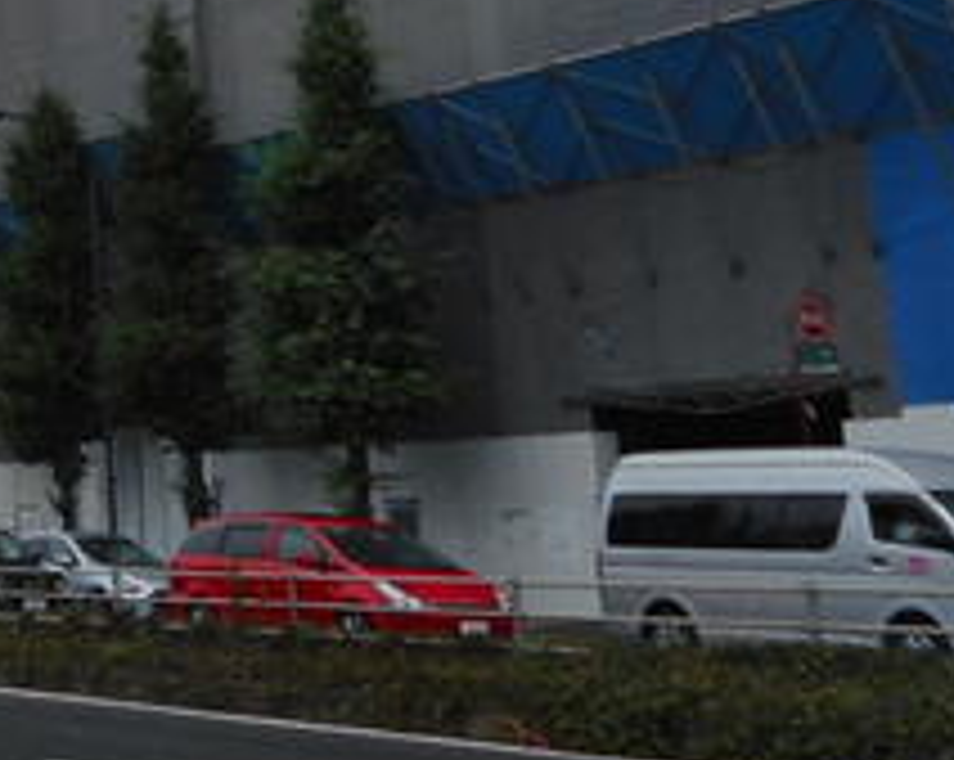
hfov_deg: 21.0
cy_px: -225
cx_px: -279
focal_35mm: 83
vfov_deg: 17.3
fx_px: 2340
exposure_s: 1/1250
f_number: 3.7
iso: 80
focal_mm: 4.5
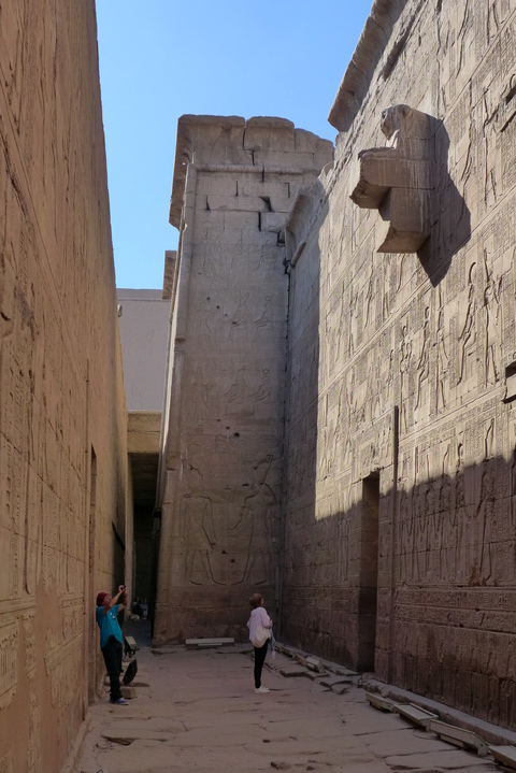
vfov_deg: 45.4
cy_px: 386
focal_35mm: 43
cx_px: 258
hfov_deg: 31.2
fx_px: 924
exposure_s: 1/2000
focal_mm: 8.4
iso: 400
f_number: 3.2
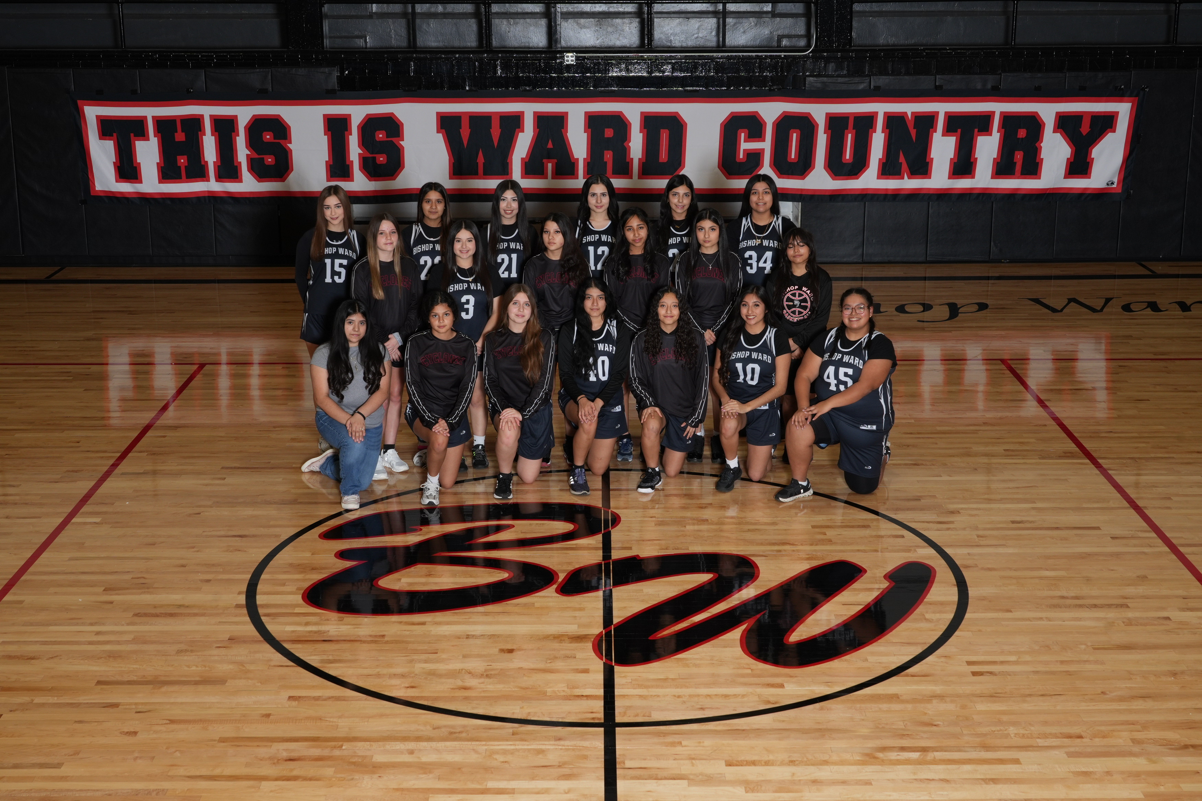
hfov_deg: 38.9
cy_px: 400
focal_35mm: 51
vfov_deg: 26.5
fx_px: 1703
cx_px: 601
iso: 400
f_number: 10
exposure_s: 1/100
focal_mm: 51
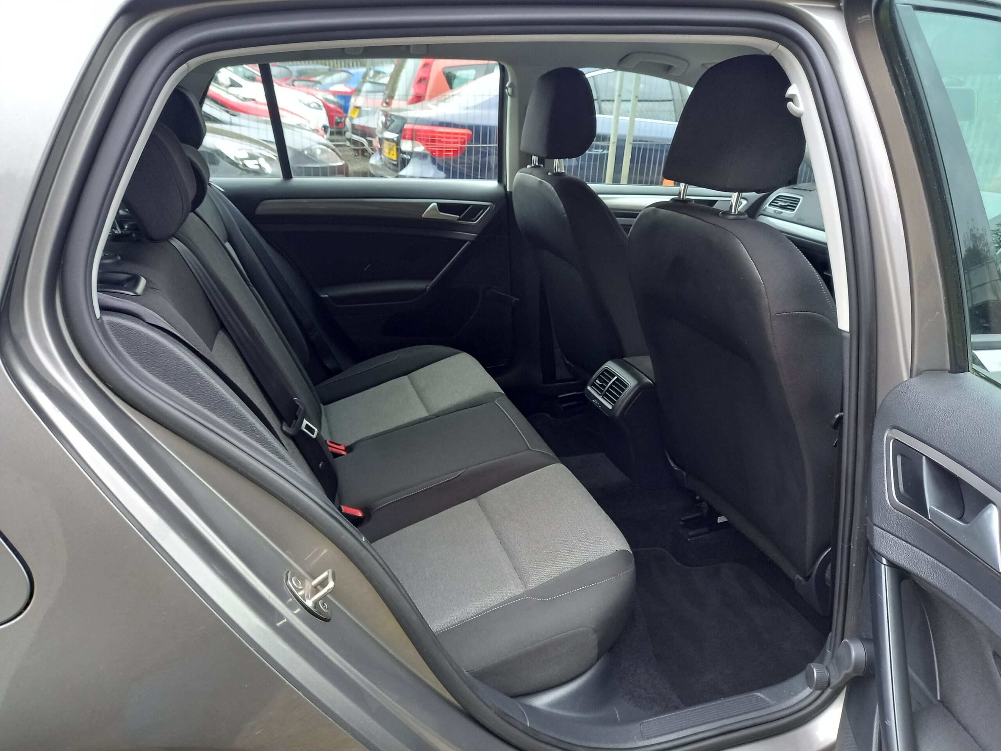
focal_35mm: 25
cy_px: 376
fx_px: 723
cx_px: 500
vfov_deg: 54.9
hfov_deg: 69.4
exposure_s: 1/30
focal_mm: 4.6
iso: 160
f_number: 2
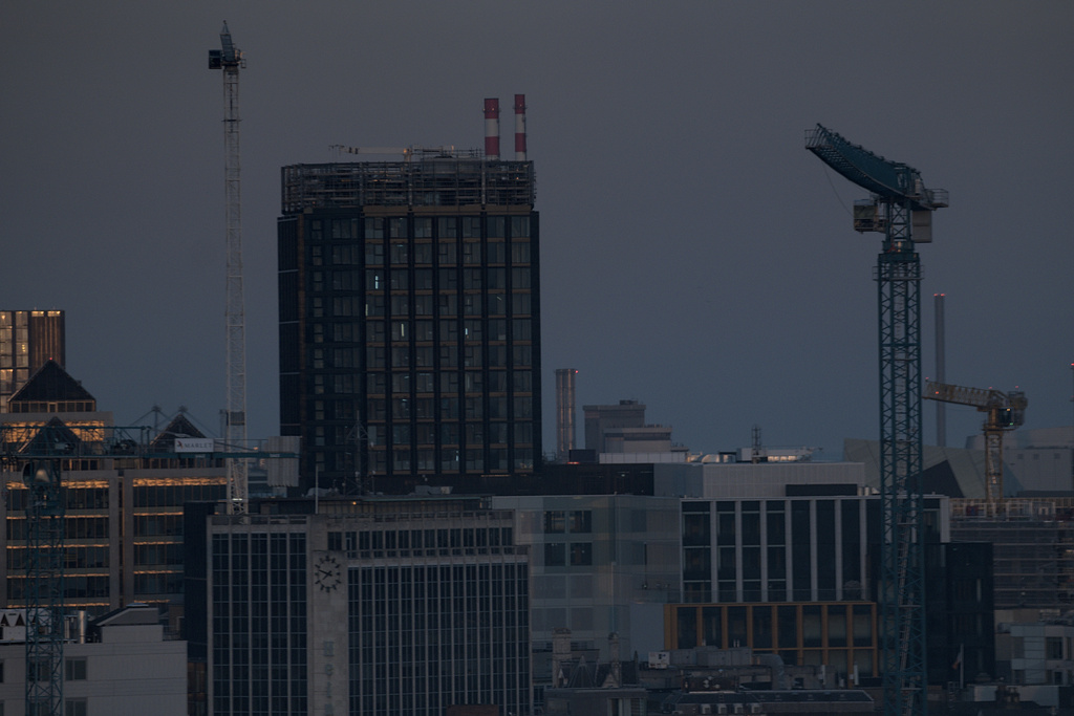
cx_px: 537
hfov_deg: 5.3
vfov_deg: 3.5
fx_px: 11696
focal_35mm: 392
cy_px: 358
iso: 3200
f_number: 6.3
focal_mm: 261.6
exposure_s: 1/550
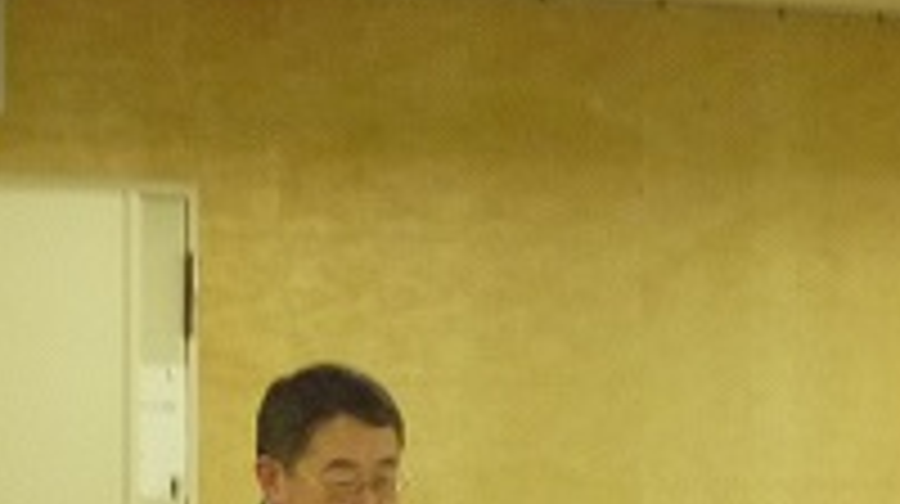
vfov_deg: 3.6
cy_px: 729
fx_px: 7986
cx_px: 428
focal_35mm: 335
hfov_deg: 6.5
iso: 400
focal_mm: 21.3
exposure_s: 1/15
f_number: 5.8
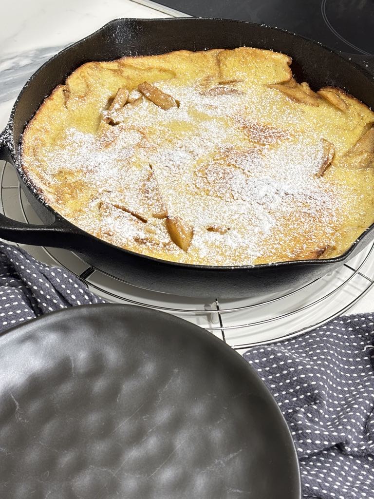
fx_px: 749
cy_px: 250
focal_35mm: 52
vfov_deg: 36.8
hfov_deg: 28.0
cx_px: 187
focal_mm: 5.96
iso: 64
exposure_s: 1/50
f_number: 1.6
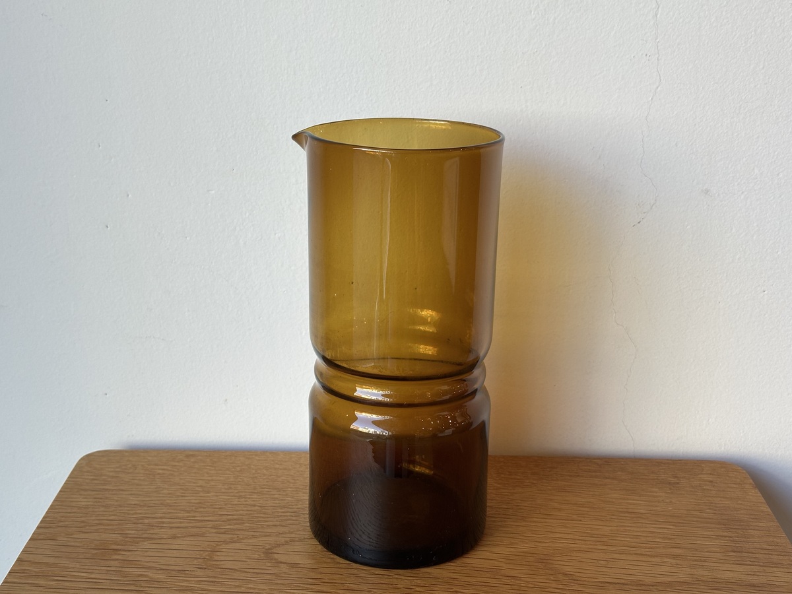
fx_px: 1098
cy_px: 297
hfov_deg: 39.7
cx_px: 396
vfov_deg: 30.3
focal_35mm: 48
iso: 50
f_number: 1.78
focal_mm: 6.86
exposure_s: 1/120
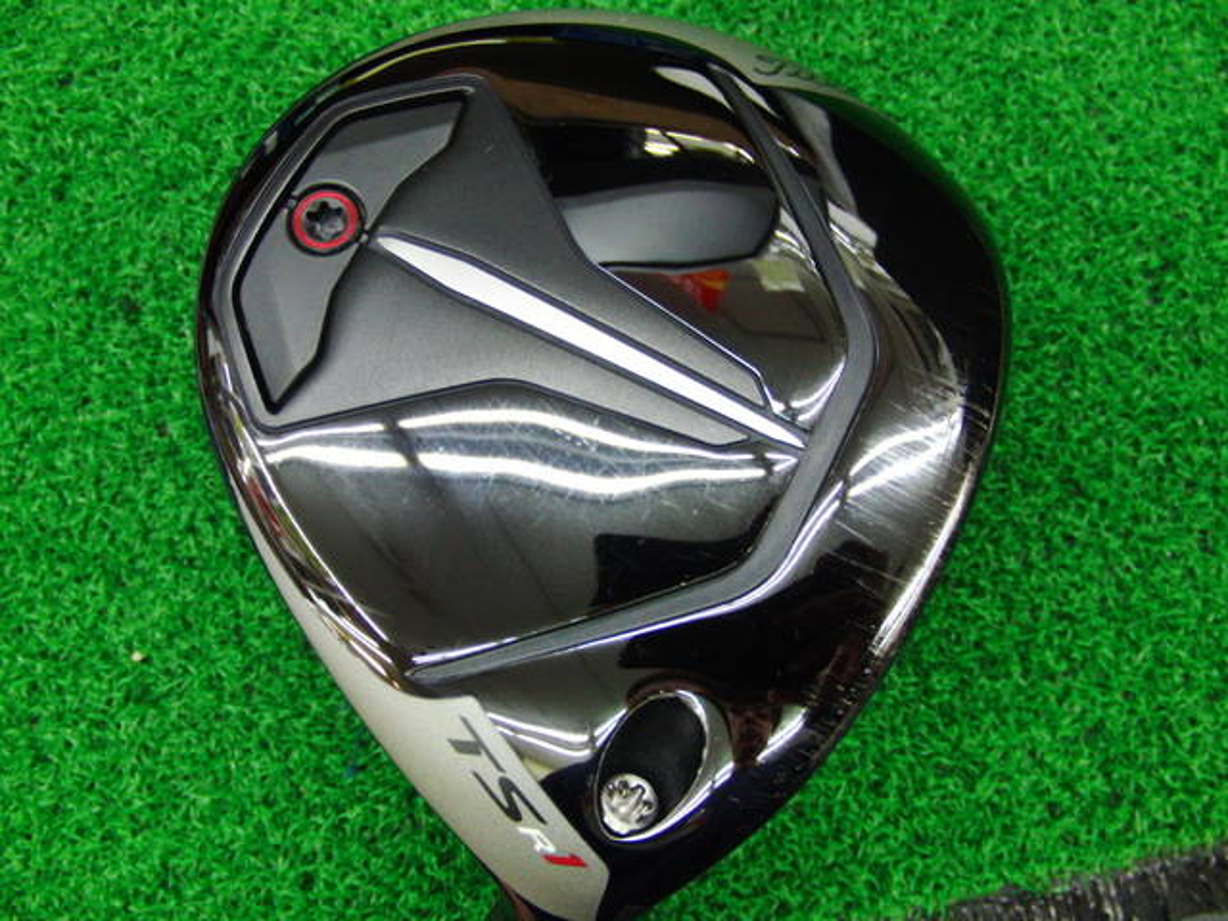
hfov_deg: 50.1
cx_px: 614
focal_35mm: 37
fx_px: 1313
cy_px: 460
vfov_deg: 38.7
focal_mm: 6.42
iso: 400
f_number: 3.6
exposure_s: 1/40
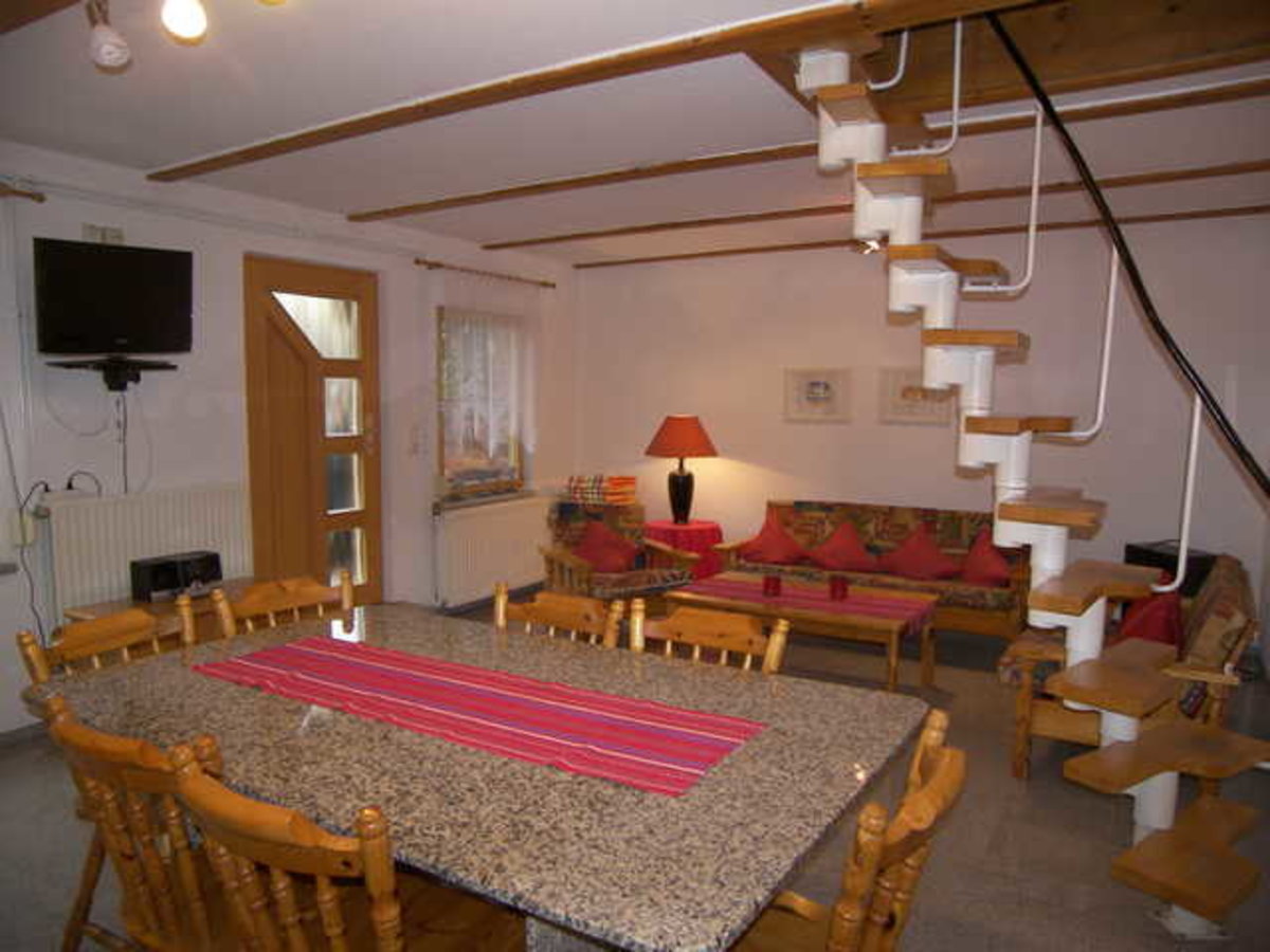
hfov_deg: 71.6
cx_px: 635
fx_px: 881
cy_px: 476
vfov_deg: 56.8
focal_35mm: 24
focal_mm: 5
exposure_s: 1/30
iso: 100
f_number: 2.8
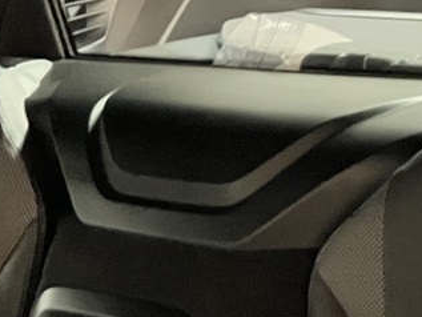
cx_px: 161
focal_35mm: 127
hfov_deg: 15.5
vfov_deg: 11.3
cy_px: 453
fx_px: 1549
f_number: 1.8
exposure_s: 1/17
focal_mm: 3.99
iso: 640
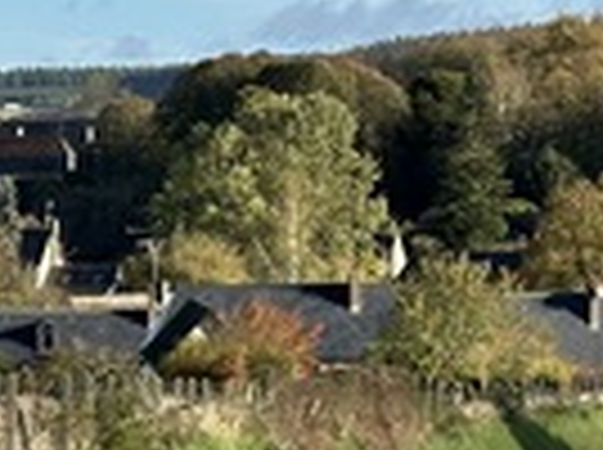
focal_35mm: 215
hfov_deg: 9.0
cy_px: 464
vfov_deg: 6.9
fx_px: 3739
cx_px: -310
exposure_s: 1/2358
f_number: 1.78
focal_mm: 6.86
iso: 64
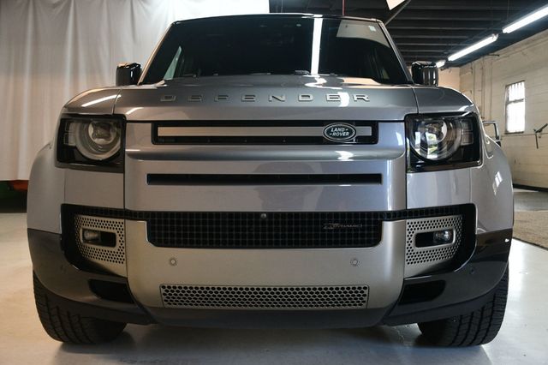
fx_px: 593
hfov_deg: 49.6
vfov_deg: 34.2
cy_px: 182
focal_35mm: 39
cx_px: 274
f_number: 3.8
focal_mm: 26
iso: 1100
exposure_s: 1/125
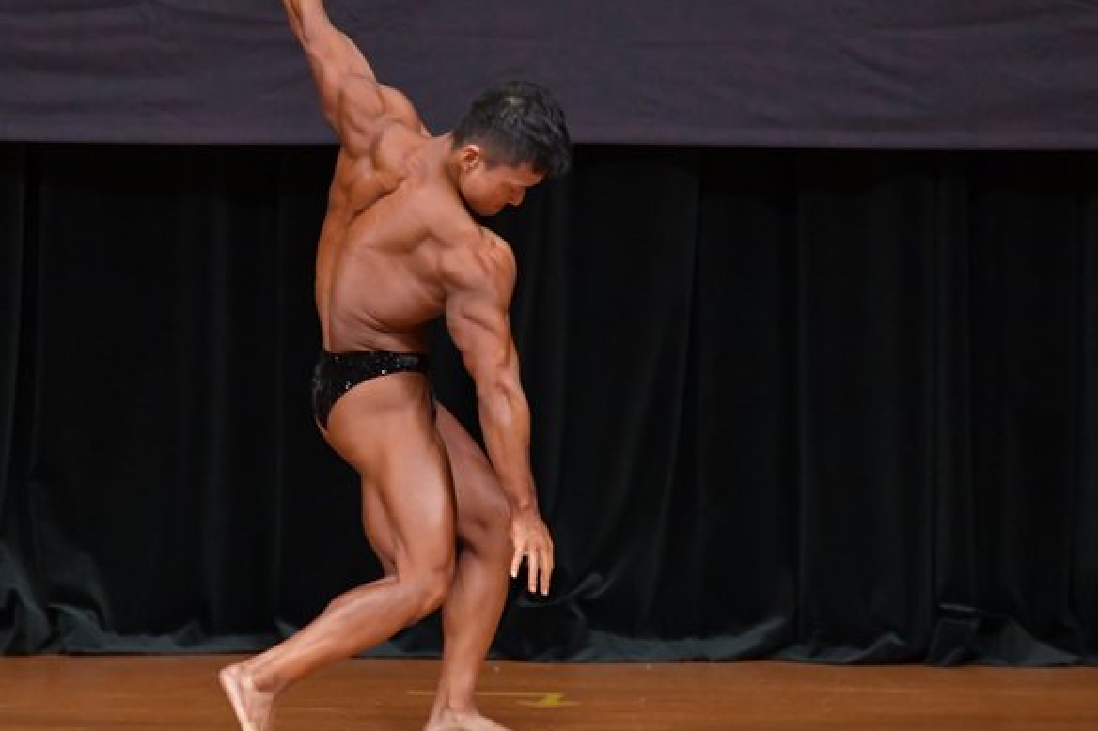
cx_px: 413
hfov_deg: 4.9
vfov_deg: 3.3
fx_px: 12745
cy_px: 325
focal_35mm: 418
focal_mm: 210
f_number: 5.6
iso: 4000
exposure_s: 1/400
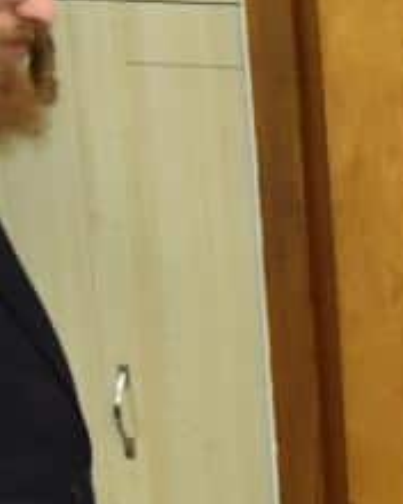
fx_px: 3131
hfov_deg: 6.7
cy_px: 725
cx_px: 1170
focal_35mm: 210
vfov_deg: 9.0
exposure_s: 1/100
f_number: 4
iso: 1600
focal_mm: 48
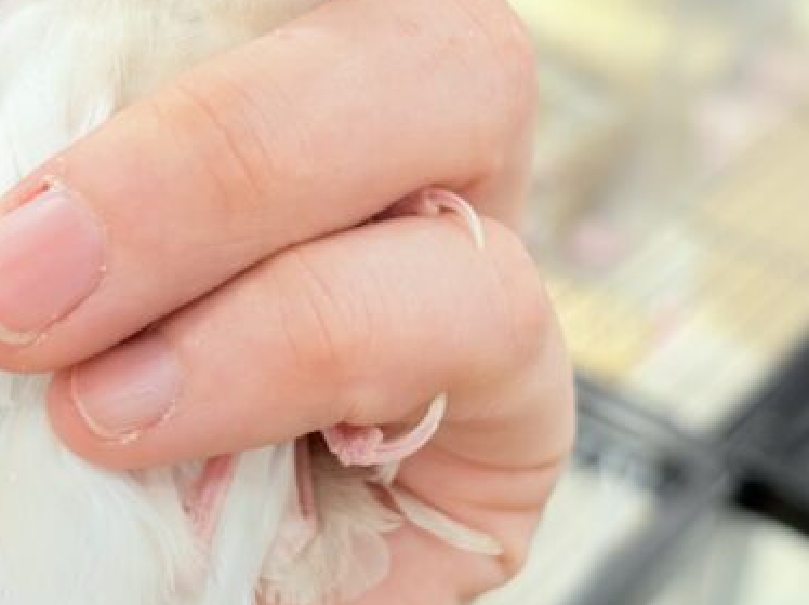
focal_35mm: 89
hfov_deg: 22.0
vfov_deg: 16.5
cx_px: 400
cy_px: 140
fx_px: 2079
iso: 50
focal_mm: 5.96
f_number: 1.6
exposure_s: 1/50
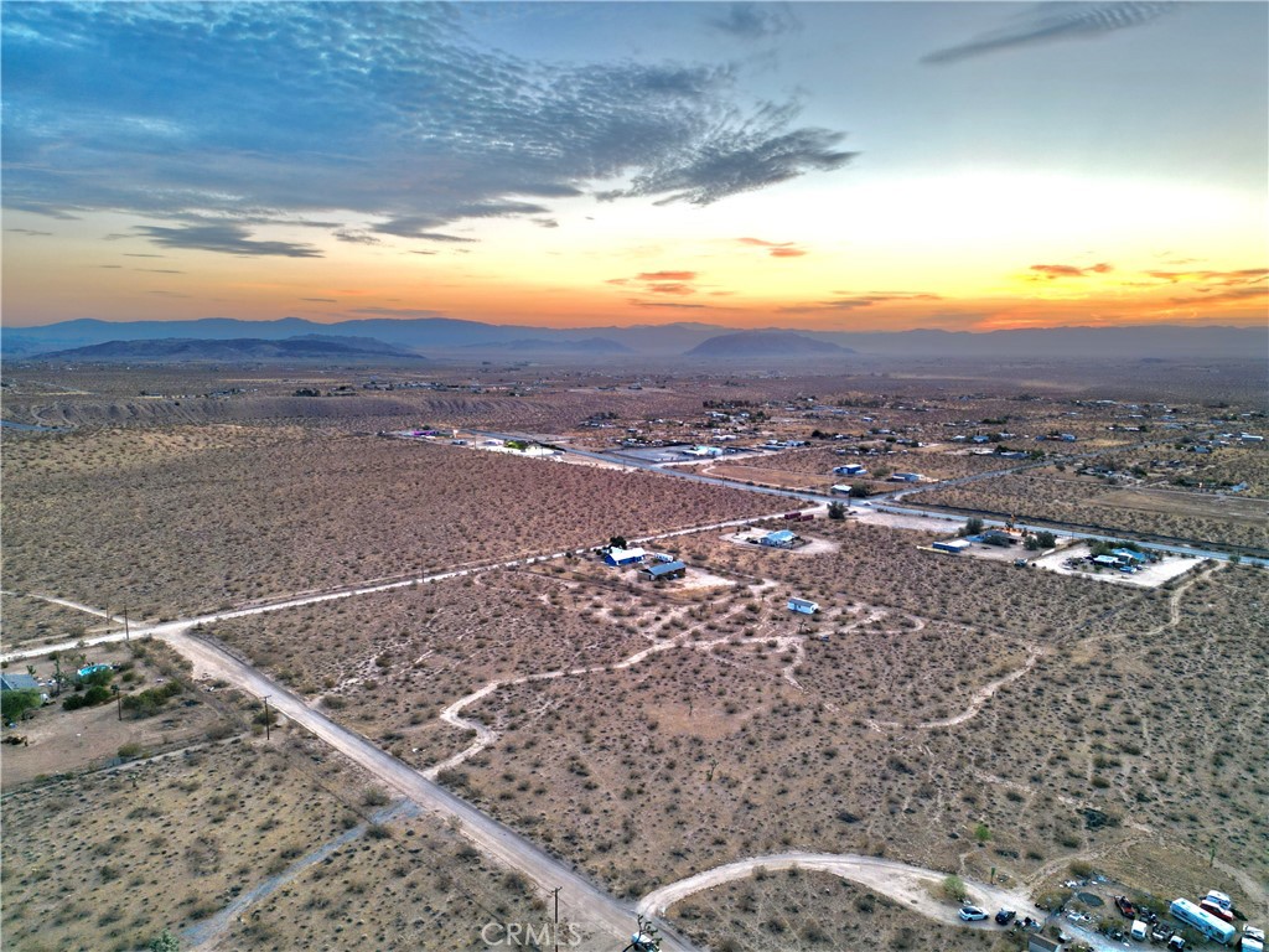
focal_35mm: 24
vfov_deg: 56.8
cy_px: 476
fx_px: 880
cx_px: 634
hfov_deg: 71.6
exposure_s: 1/40
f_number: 1.7
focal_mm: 6.72
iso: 100
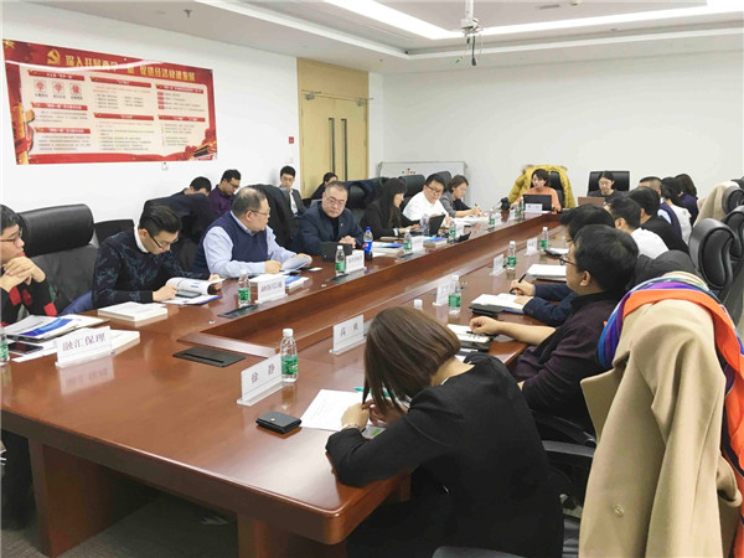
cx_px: 372
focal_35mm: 29
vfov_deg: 48.2
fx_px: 623
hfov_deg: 61.7
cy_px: 279
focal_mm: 4.15
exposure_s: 1/33
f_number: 2.2
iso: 64
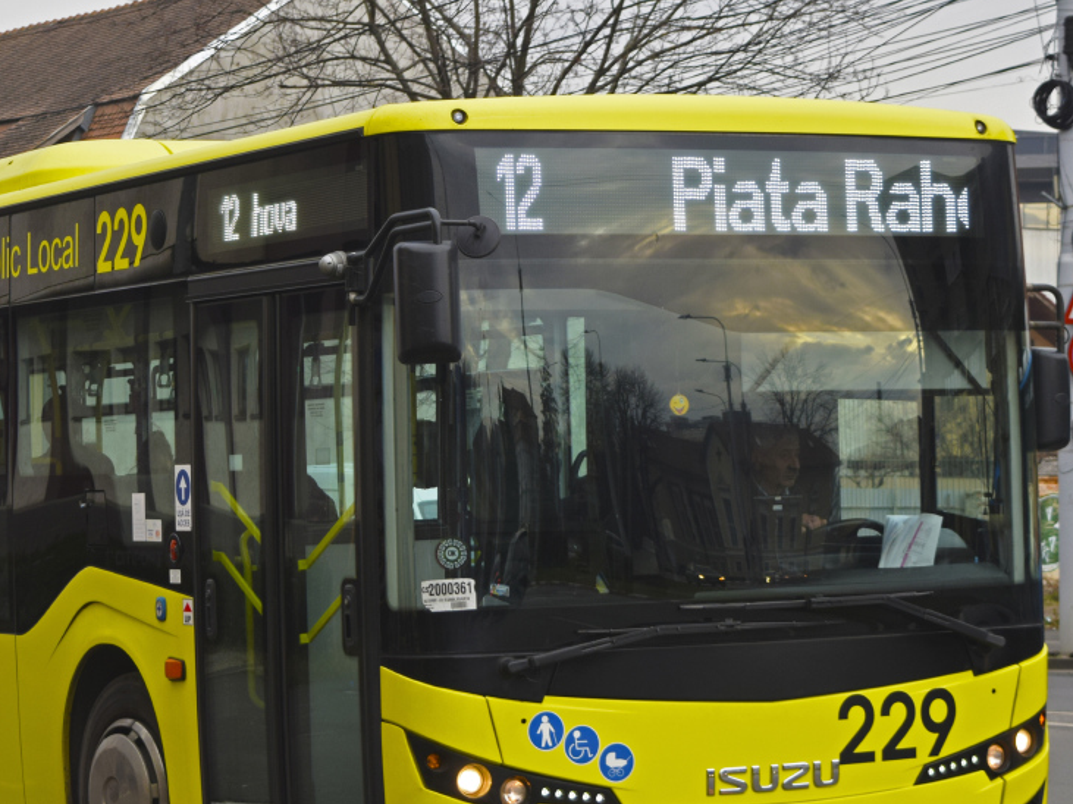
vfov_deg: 12.6
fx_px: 3657
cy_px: 428
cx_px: 415
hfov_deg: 16.7
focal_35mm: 118
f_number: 5
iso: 200
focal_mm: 46
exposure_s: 1/200
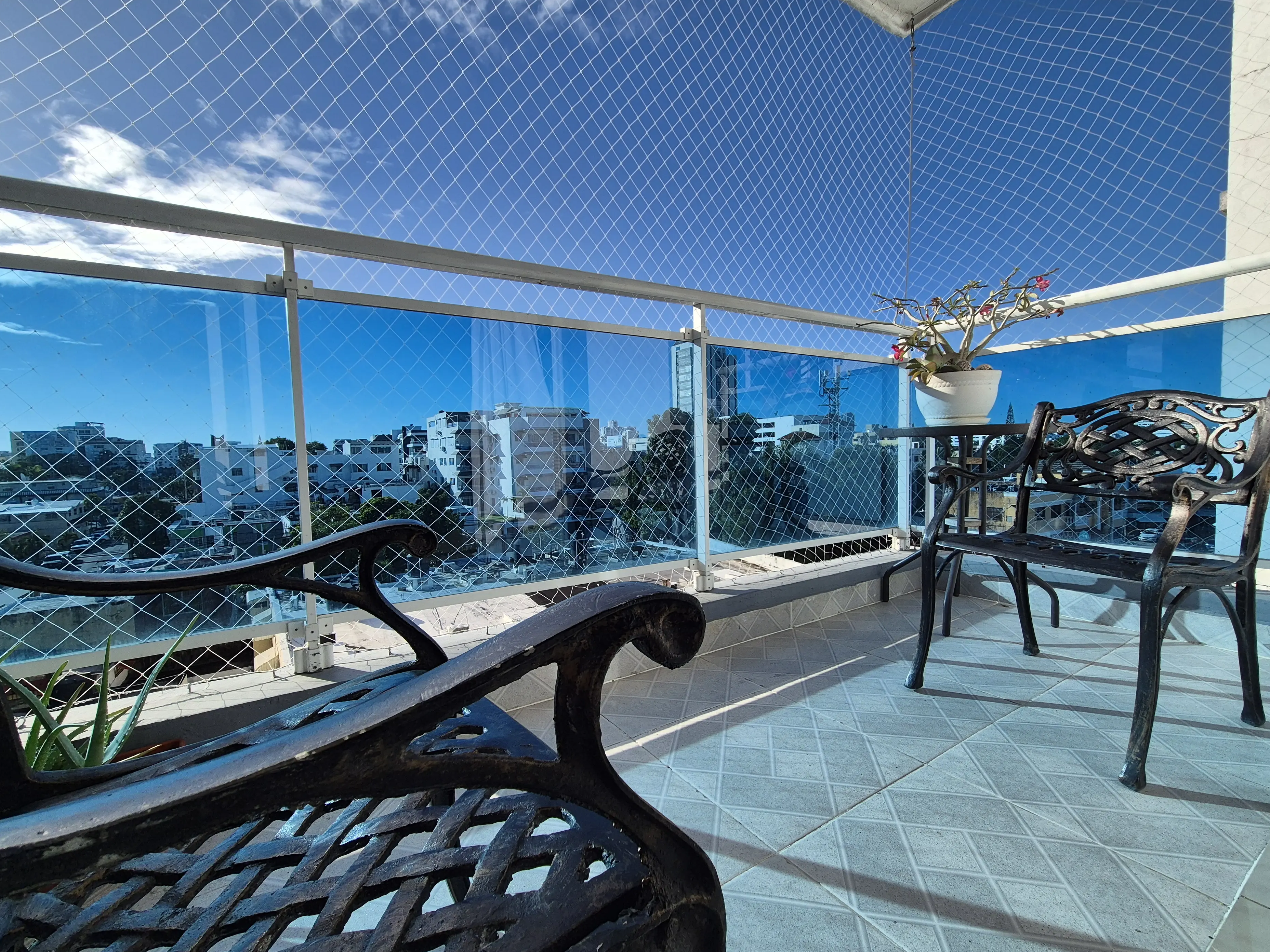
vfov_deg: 85.6
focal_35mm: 14
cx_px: 629
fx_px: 514
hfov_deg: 102.1
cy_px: 495
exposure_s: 1/2816
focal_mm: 2.2
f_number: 2.2
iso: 50
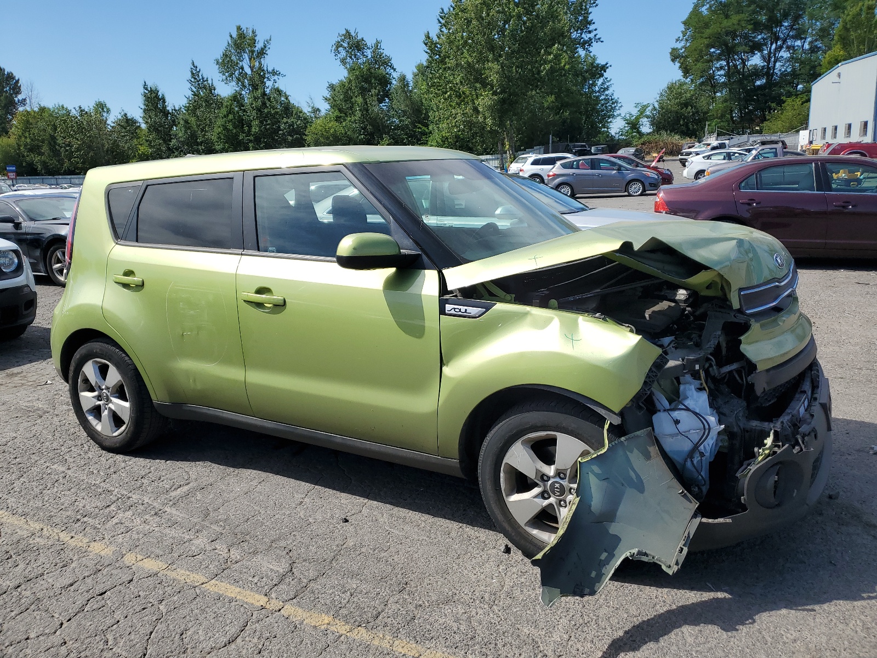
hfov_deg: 67.3
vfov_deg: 53.1
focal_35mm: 26
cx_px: 438
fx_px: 659
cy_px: 329
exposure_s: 1/3333
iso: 50
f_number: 1.5
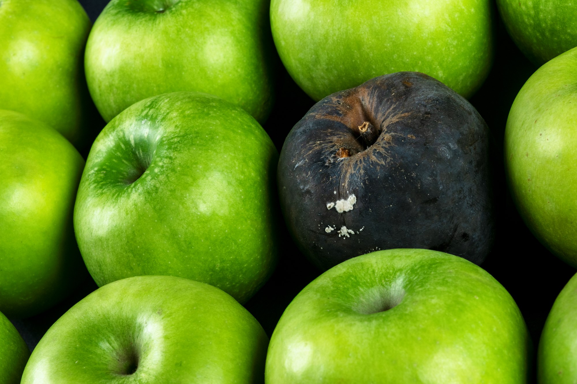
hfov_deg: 28.1
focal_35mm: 72
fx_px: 1154
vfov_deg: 18.9
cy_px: 192
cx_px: 288
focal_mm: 48
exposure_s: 1/100
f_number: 16
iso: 100
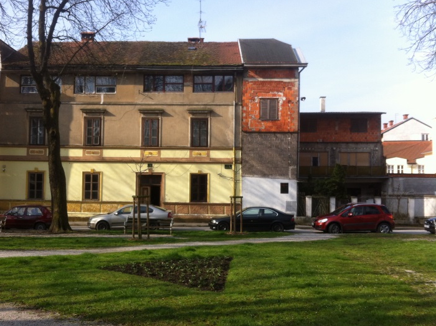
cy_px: 171
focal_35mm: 40
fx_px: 503
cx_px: 188
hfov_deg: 46.7
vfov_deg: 35.9
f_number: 2.8
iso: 80
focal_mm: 3.85
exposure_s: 1/591
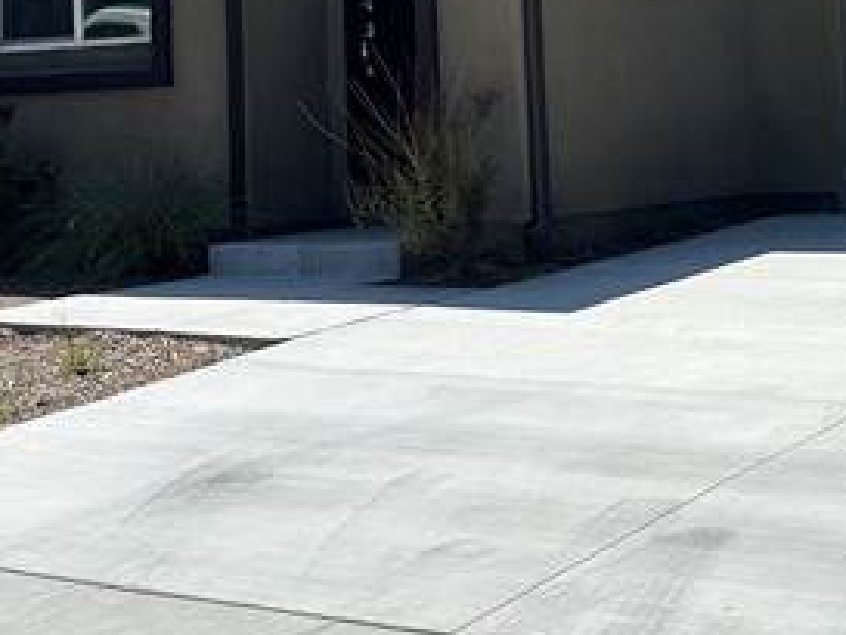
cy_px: -43
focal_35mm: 90
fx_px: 2201
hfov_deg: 21.0
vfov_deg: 16.0
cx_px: 868
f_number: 1.78
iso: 80
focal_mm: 6.86
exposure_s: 1/7042
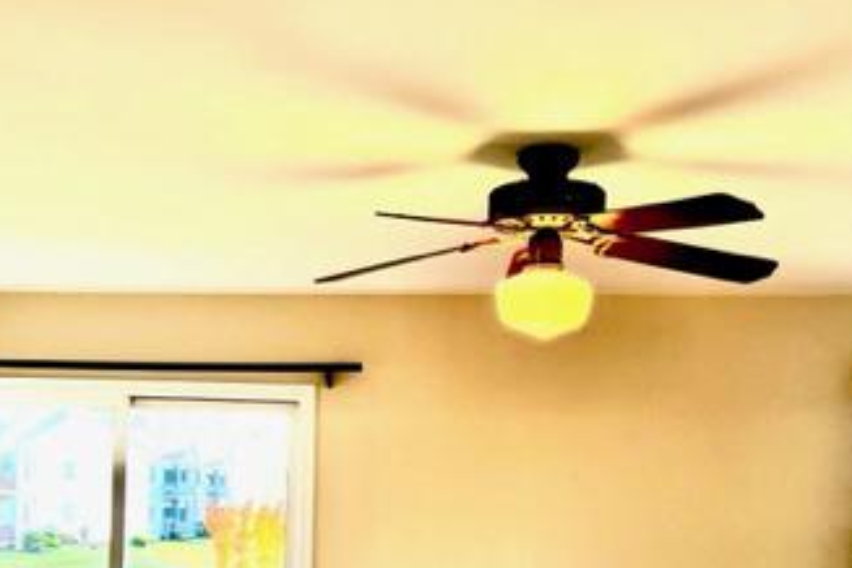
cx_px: 307
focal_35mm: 53
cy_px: 529
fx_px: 1254
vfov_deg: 24.7
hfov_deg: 37.2
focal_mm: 5.1
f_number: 1.6
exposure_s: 1/194
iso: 50
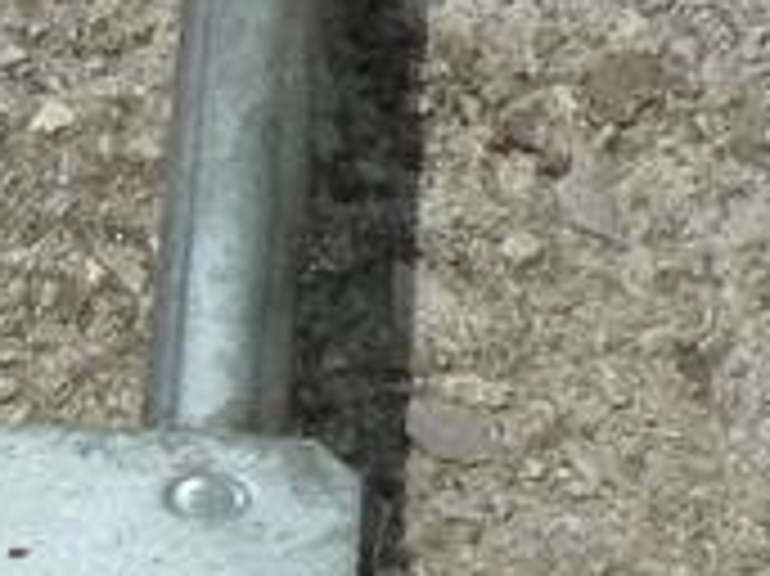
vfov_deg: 9.6
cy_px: 810
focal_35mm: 150
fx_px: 3334
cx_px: -759
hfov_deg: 11.8
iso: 200
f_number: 7.1
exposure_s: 1/1000
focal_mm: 5.1
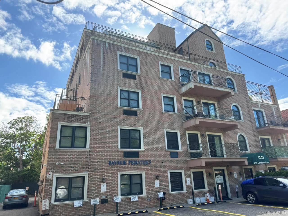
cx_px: 144
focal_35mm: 24
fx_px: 200
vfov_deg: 56.8
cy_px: 108
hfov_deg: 71.6
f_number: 1.78
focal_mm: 6.76
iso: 80
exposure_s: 1/756
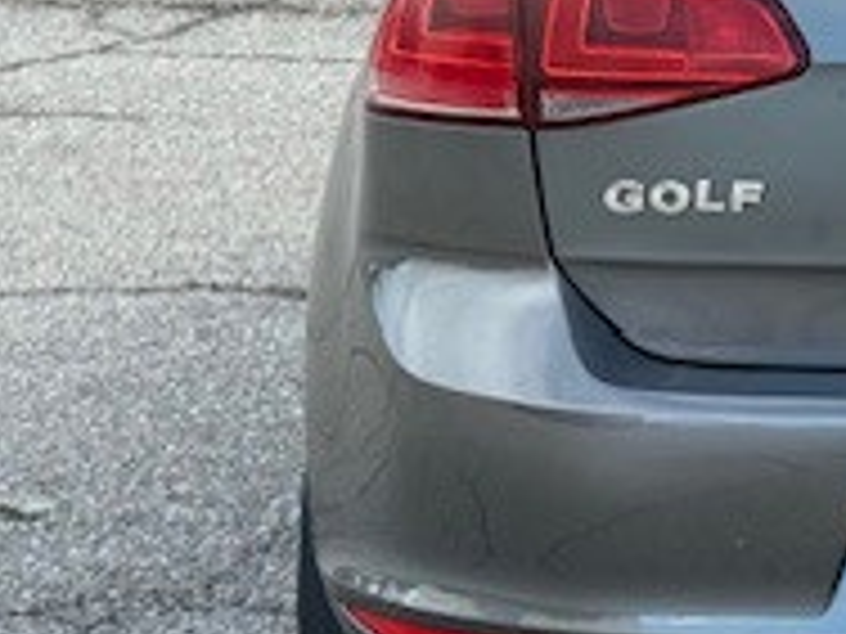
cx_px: 1264
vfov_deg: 9.1
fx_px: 3984
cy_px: 153
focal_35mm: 163
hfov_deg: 11.6
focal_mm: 6.76
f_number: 1.78
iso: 100
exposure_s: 1/1642
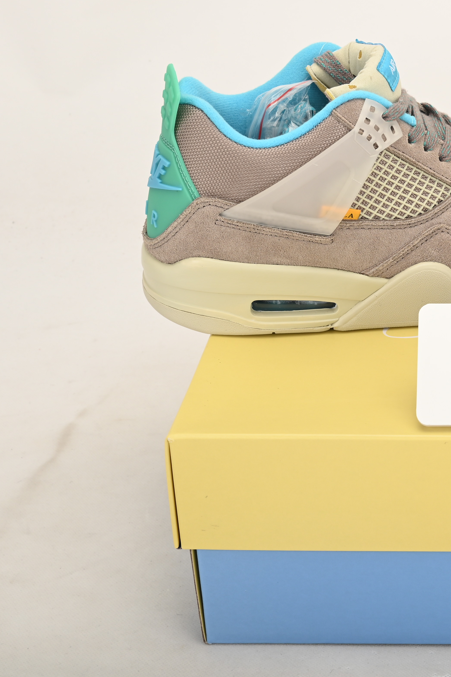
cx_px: 553
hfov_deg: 17.3
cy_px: 259
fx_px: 1410
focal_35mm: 75
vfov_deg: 26.9
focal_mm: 39
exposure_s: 1/200
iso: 100
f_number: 13
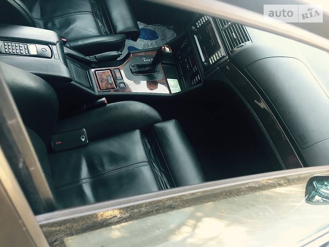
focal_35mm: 29
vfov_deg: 48.2
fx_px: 276
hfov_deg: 61.7
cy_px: 124
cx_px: 164
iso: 80
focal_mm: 4.2
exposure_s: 1/33
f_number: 2.2
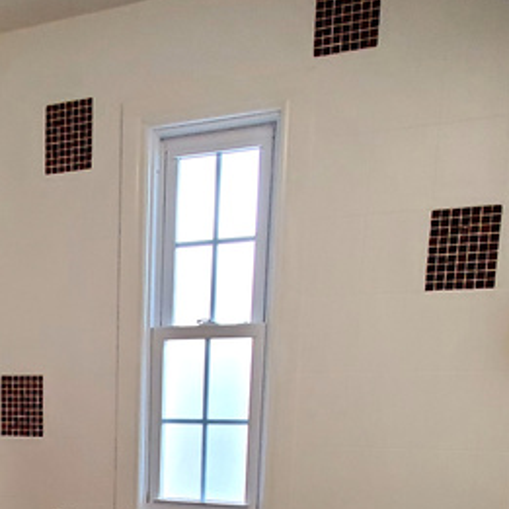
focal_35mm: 45
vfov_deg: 34.0
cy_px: 519
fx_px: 749
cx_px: -16
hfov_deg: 33.8
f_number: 2.2
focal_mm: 1.8
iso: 250
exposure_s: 1/60
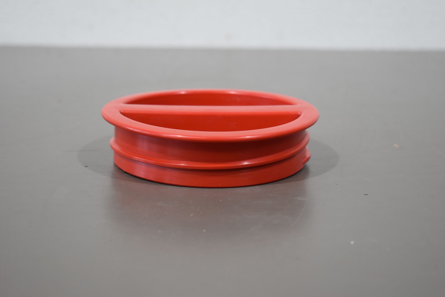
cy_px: 148
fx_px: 742
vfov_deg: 22.6
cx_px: 222
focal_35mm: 60
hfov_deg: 33.4
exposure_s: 1/125
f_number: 5
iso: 800
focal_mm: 40
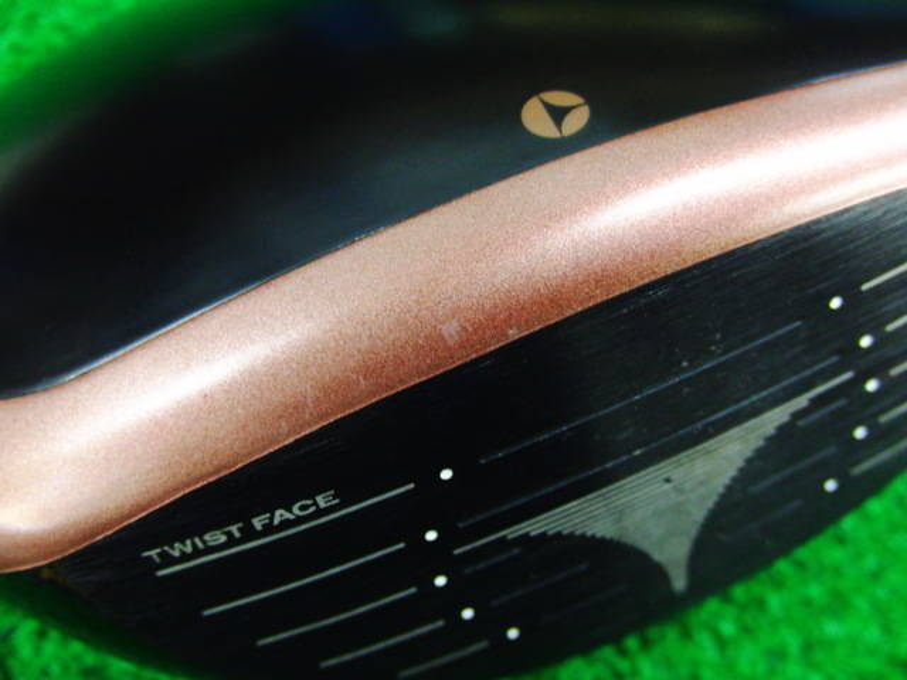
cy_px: 340
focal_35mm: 37
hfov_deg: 50.1
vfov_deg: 38.7
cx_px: 454
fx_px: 969
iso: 400
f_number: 3.6
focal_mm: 6.42
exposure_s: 1/15
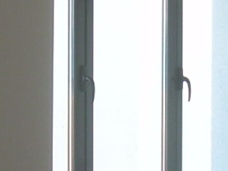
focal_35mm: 226
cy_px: 202
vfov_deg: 6.5
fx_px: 1489
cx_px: 147
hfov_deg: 8.8
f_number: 2.8
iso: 50
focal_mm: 6.3
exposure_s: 1/60
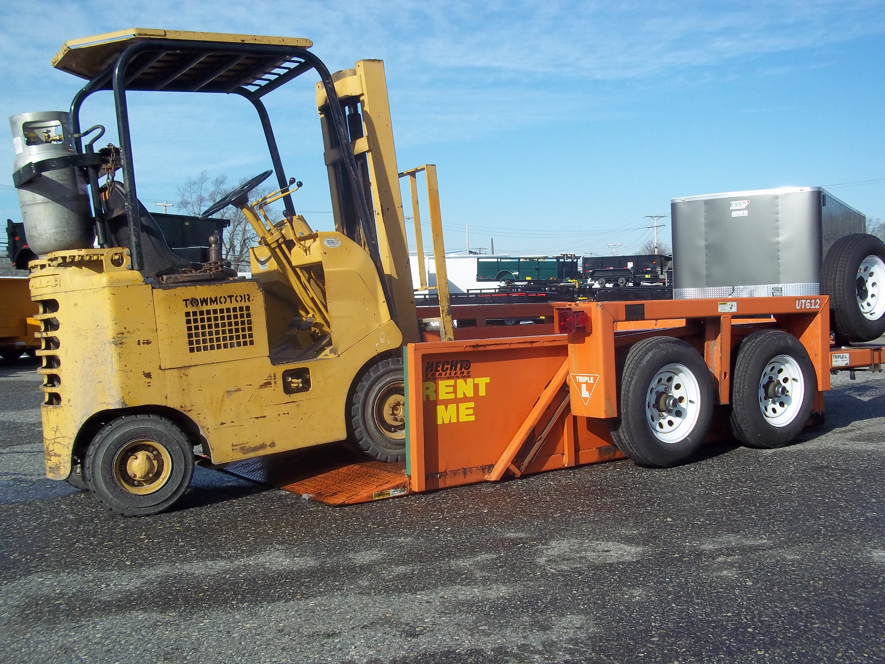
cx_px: 442
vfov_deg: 39.7
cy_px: 332
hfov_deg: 51.4
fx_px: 920
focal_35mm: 36
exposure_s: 1/200
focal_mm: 6.5
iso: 80
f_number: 8
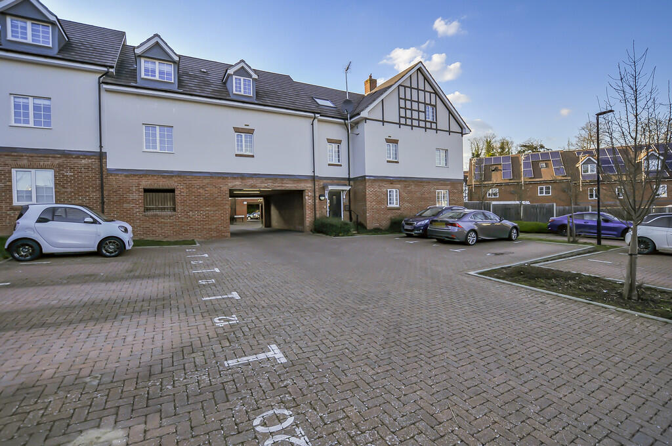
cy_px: 223
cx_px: 336
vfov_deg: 77.2
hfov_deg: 100.5
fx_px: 280
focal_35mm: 15
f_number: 5.6
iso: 200
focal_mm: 10
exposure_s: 1/500
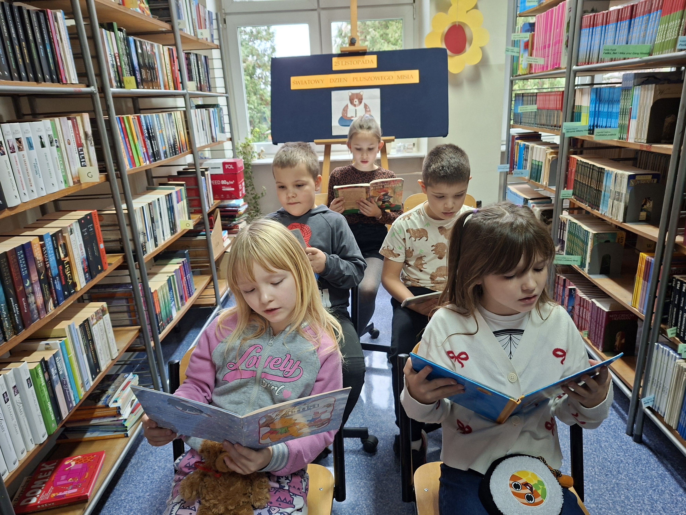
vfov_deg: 58.9
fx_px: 456
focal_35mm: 23
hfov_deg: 73.9
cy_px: 258
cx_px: 343
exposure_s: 1/33
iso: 400
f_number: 1.8
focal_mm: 5.54
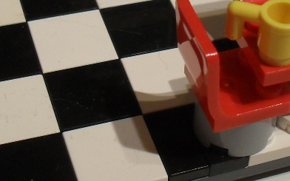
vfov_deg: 13.4
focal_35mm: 97
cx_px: 274
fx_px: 767
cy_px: 19
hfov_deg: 20.9
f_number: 3.2
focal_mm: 6.3
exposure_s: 1/30
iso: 160
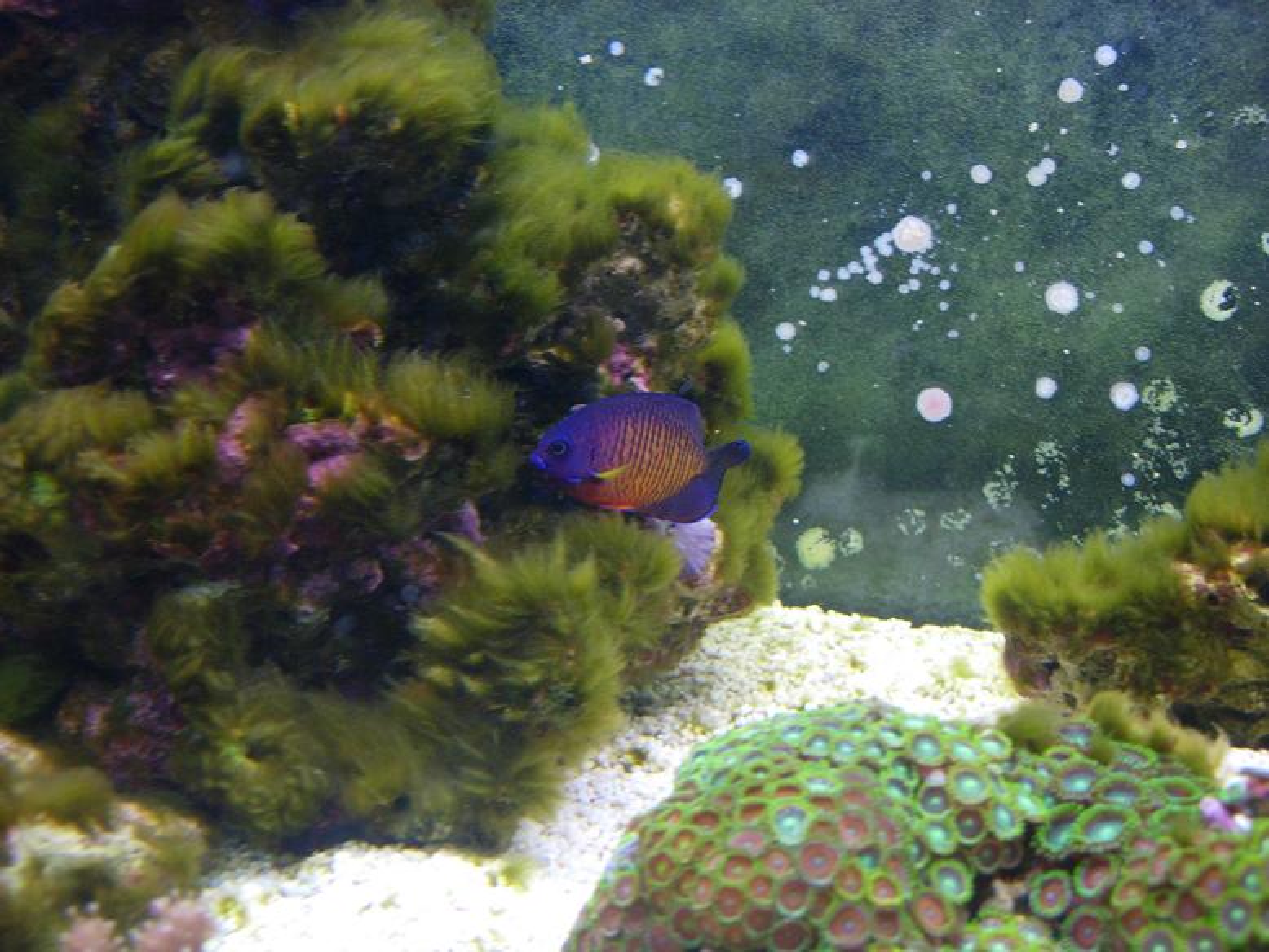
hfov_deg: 49.0
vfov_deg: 37.7
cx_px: 634
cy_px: 476
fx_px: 1393
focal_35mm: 38
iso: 125
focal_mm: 7.8
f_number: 2.8
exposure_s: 1/32
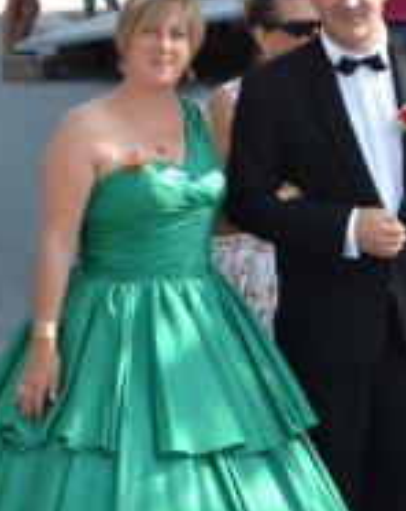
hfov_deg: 7.7
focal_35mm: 200
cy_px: 275
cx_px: 244
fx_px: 3017
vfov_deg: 9.7
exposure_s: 1/125
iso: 140
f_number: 5.6
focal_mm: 55
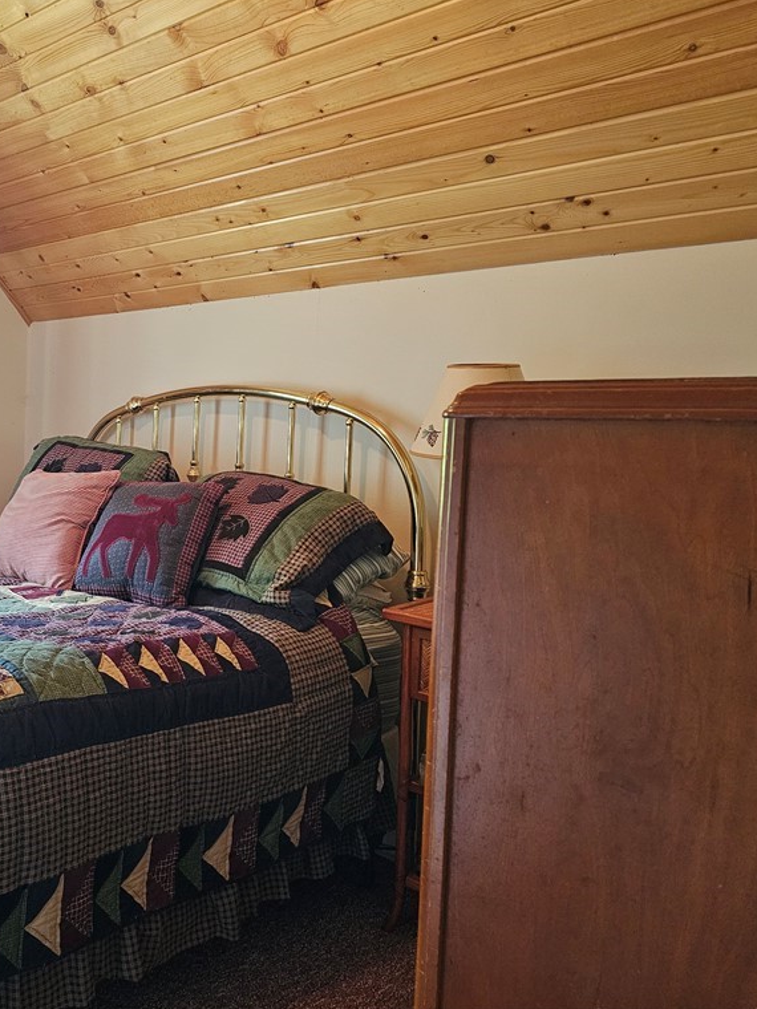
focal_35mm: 31
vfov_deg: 58.4
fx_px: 904
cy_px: 504
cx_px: 131
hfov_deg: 43.0
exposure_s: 1/60
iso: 500
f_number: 1.7
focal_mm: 6.3
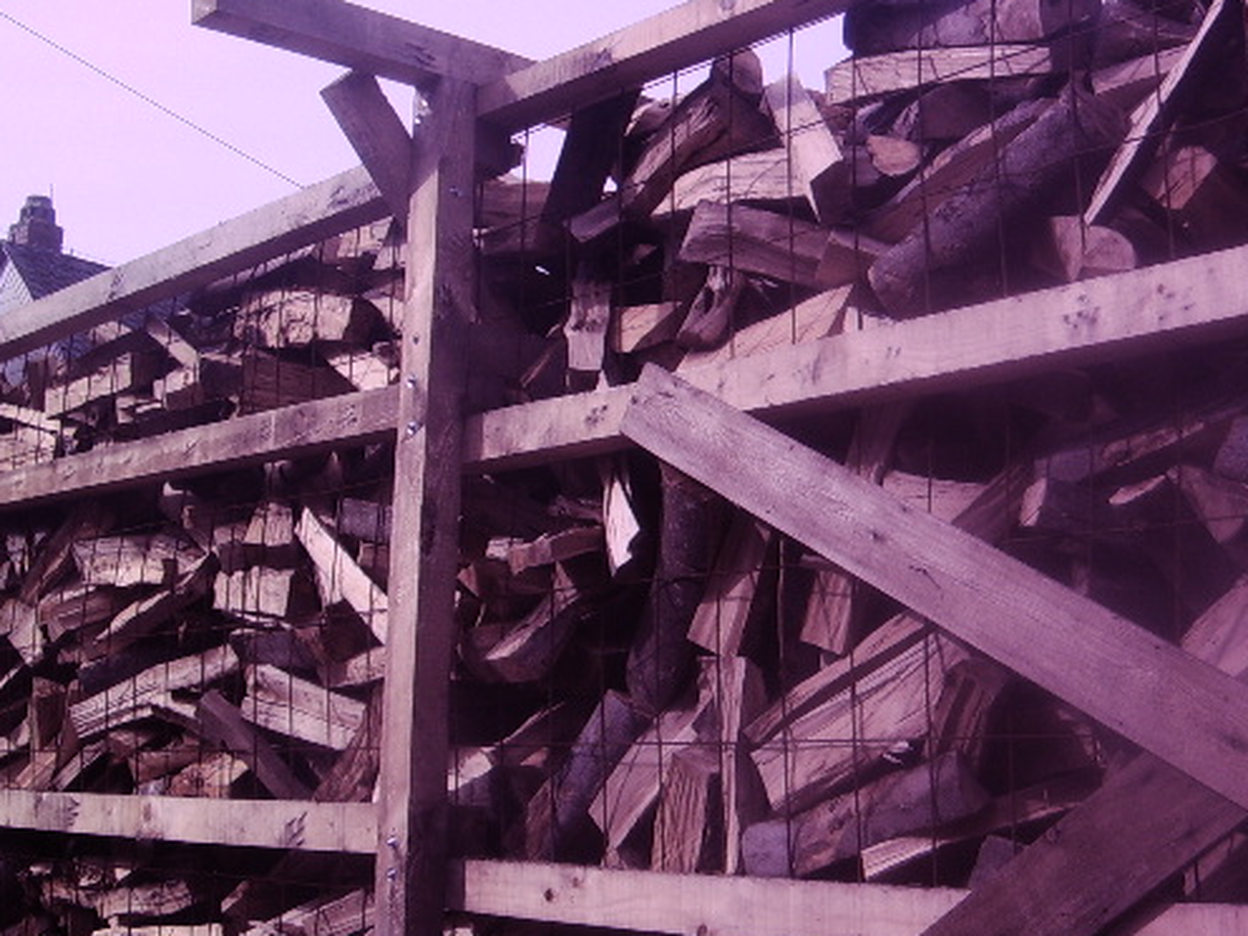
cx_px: 538
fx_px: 1442
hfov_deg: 46.7
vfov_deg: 36.0
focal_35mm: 40
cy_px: 445
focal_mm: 8.13
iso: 71
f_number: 5.6
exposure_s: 1/229
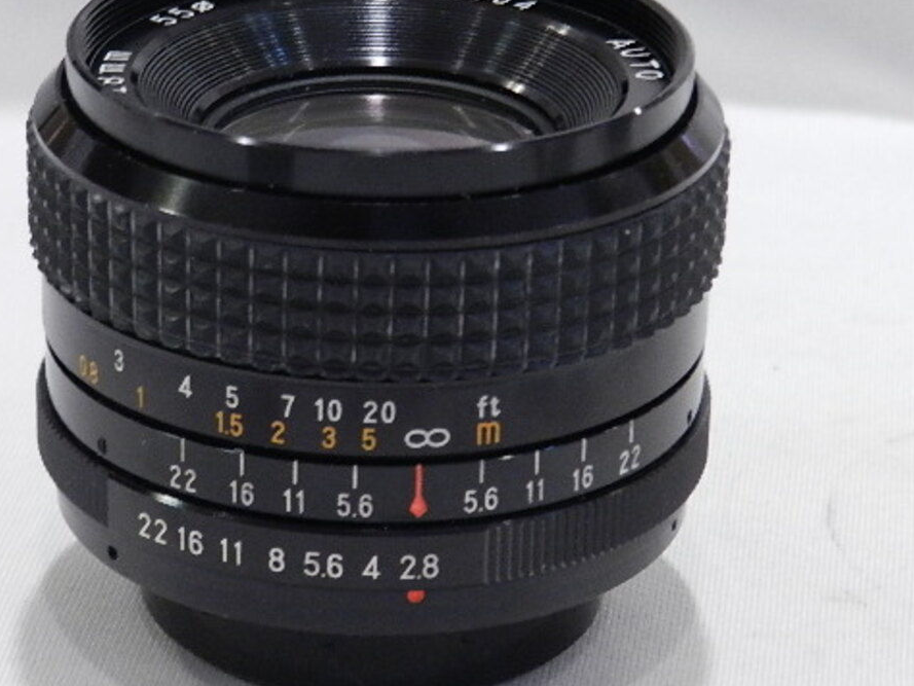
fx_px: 3565
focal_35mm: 135
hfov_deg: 14.6
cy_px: 334
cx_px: 373
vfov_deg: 11.0
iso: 800
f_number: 4.6
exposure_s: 1/50
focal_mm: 17.7
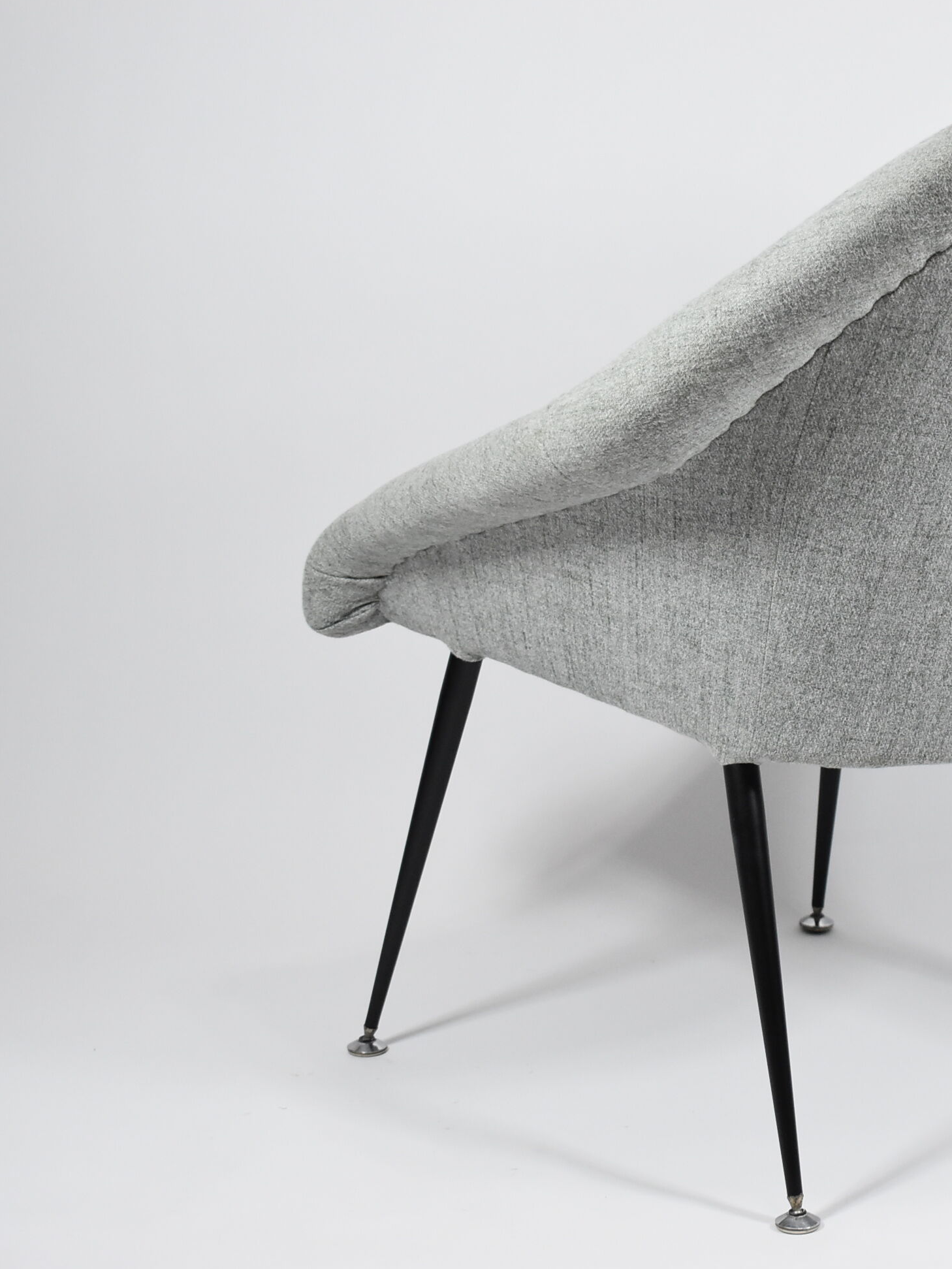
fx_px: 2933
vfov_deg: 24.4
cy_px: 628
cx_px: 881
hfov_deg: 18.1
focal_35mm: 80
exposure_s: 1/125
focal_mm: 36
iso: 1250
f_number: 4.8
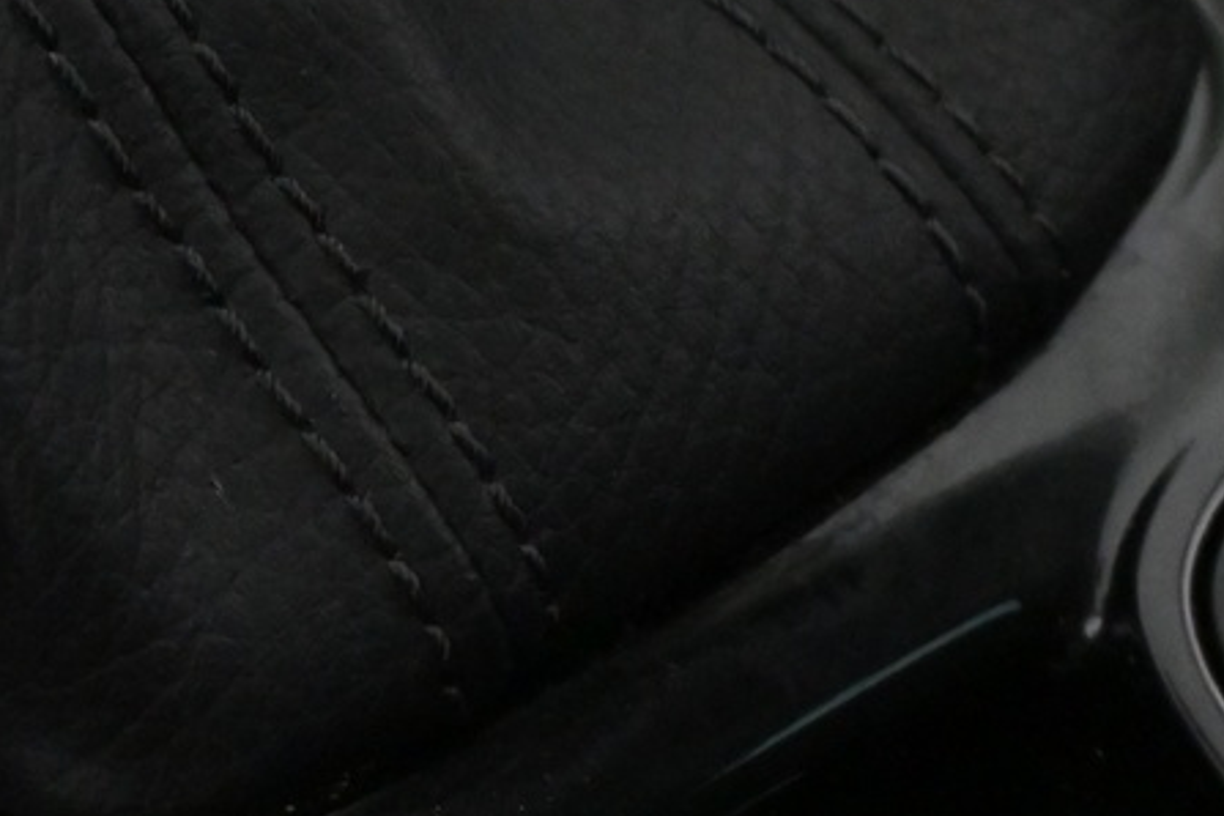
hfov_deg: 8.8
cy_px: 956
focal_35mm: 234
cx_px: 874
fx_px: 7949
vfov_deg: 5.8
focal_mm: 43
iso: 4500
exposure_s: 1/60
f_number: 6
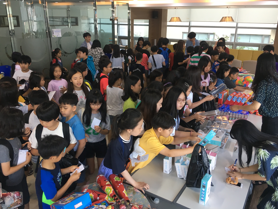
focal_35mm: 30
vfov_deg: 46.8
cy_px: 102
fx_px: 241
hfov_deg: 60.0
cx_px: 138
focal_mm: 4.15
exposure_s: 1/30
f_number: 2.2
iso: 40
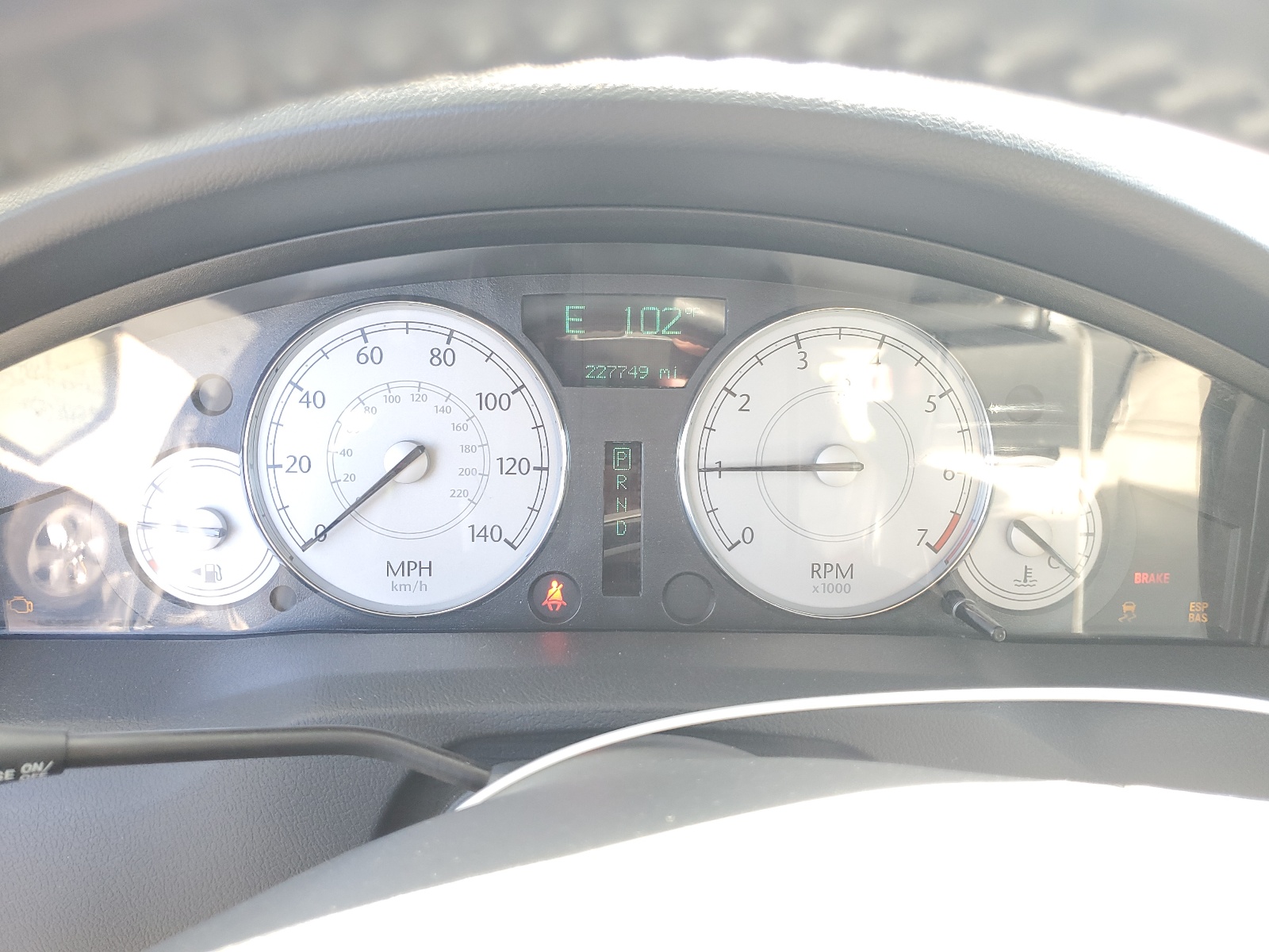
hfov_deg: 67.3
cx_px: 634
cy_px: 476
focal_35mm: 26
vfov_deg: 53.1
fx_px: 953
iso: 59
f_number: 1.5
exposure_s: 1/60.2
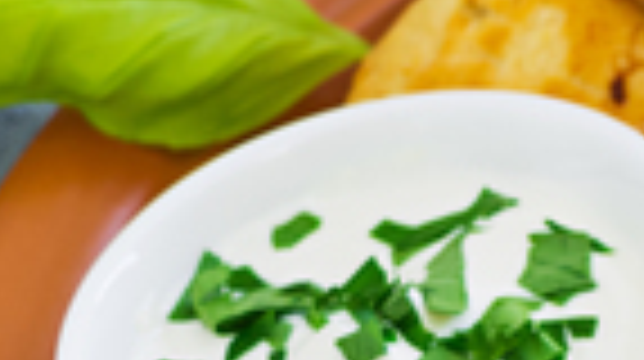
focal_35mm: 239
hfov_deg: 8.8
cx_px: 995
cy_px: 398
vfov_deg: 5.0
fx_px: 4076
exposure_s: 1/100
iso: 100
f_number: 6.3
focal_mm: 34
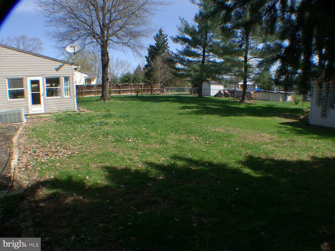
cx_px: 168
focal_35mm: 37
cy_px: 126
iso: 100
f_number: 6.7
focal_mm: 5.8
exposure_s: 1/150
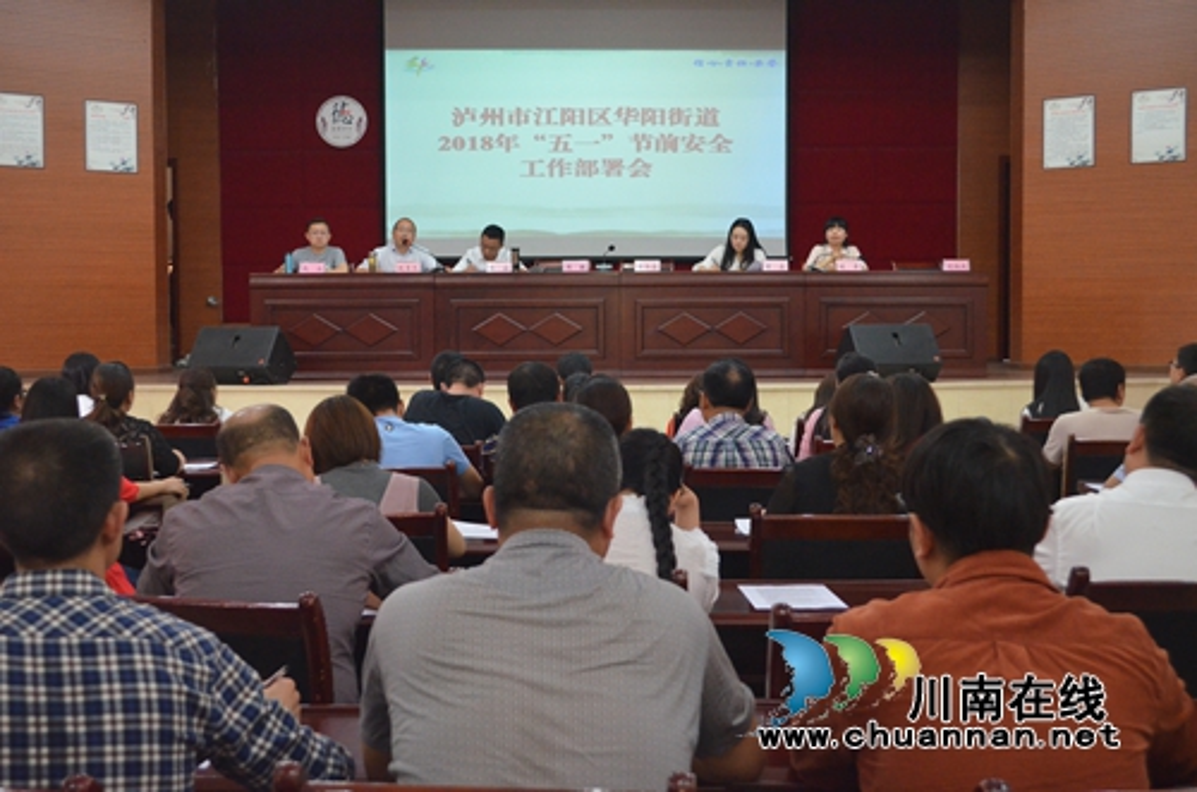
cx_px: 598
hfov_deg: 41.2
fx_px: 1592
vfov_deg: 27.9
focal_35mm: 48
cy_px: 396
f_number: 4.8
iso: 3200
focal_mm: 32
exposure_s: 1/30
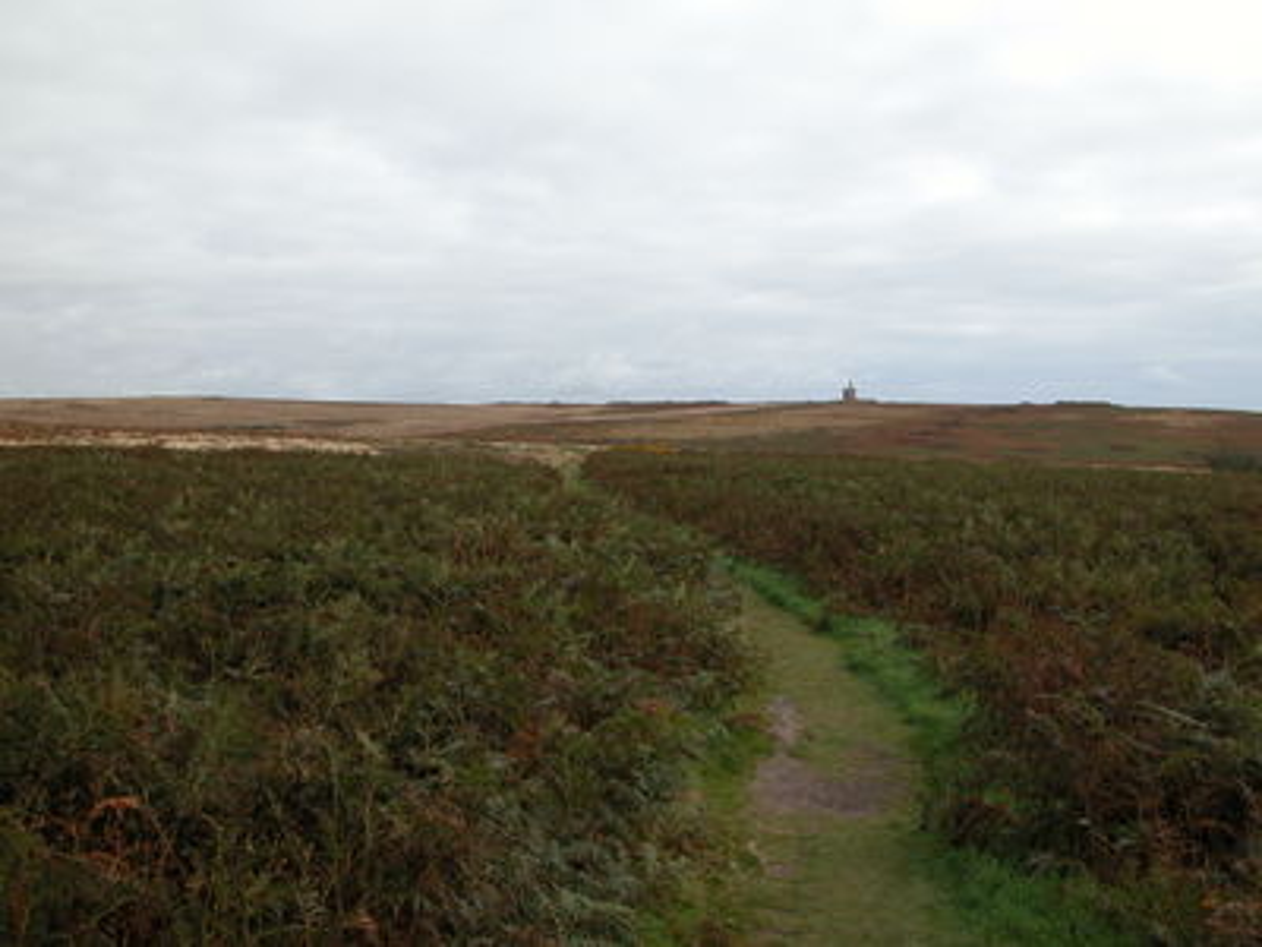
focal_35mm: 35
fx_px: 1276
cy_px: 474
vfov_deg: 40.7
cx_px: 631
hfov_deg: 52.6
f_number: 5.6
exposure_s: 1/273
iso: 100
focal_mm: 8.9
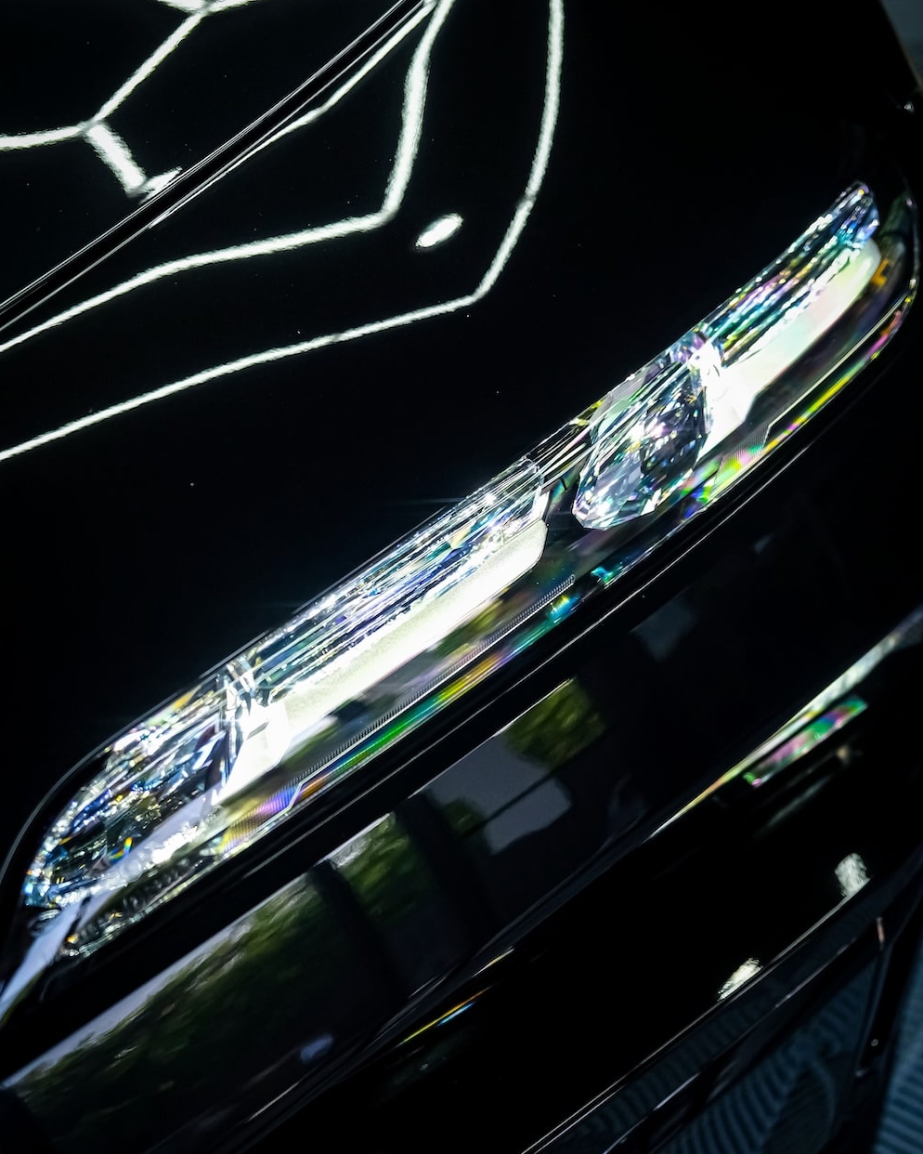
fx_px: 1741
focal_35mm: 51
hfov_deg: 29.7
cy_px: 597
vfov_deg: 36.6
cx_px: 461
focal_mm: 30.2
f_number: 3.6
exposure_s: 1/125
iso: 1600
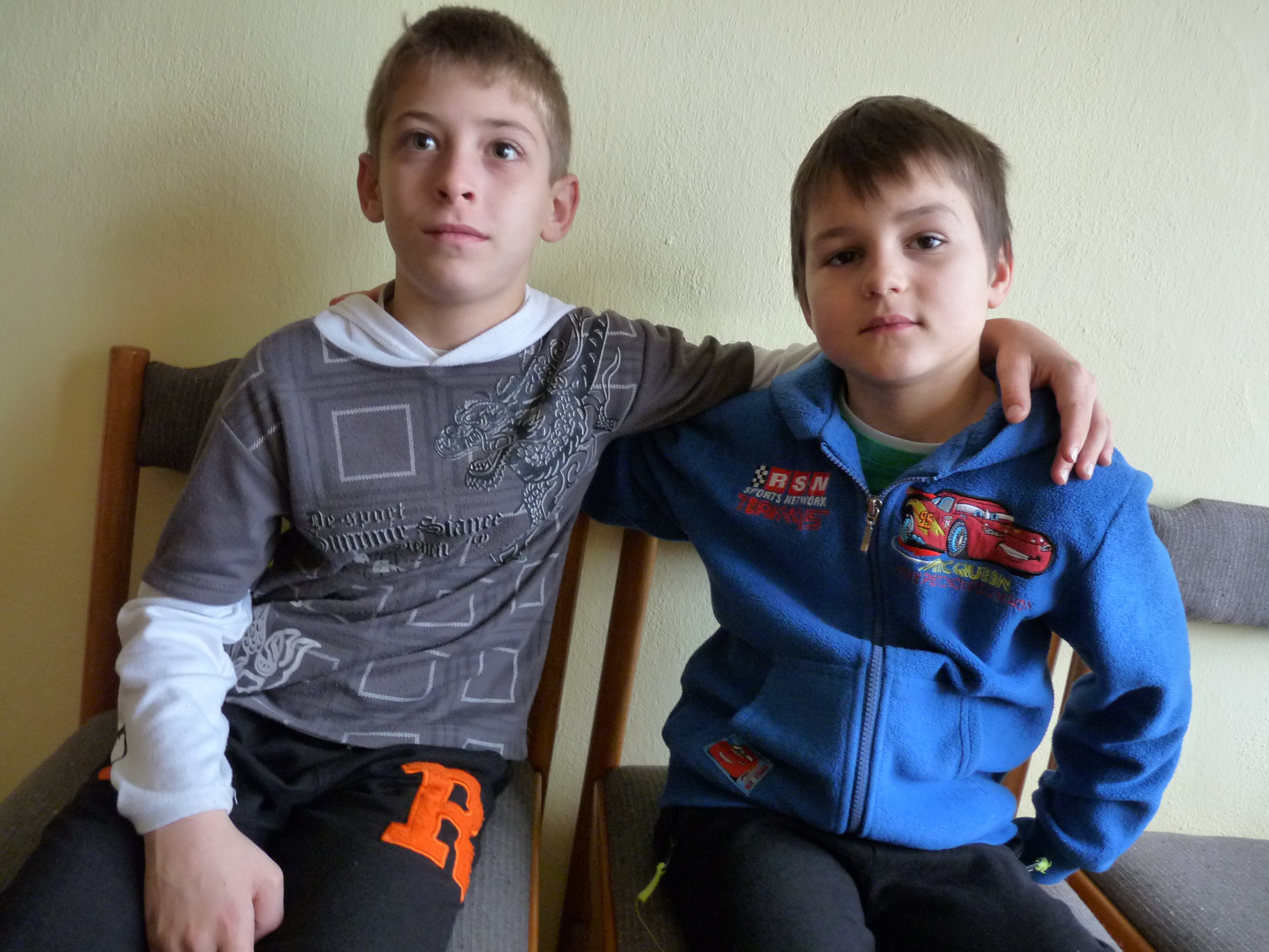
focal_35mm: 27
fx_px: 990
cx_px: 634
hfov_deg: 65.3
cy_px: 476
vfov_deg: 51.4
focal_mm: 4.8
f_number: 2.8
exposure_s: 1/8
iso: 400
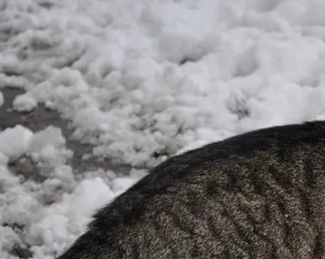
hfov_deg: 13.2
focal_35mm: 144
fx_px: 1384
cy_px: 249
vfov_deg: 10.6
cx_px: 346
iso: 320
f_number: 5.3
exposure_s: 1/200
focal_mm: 44
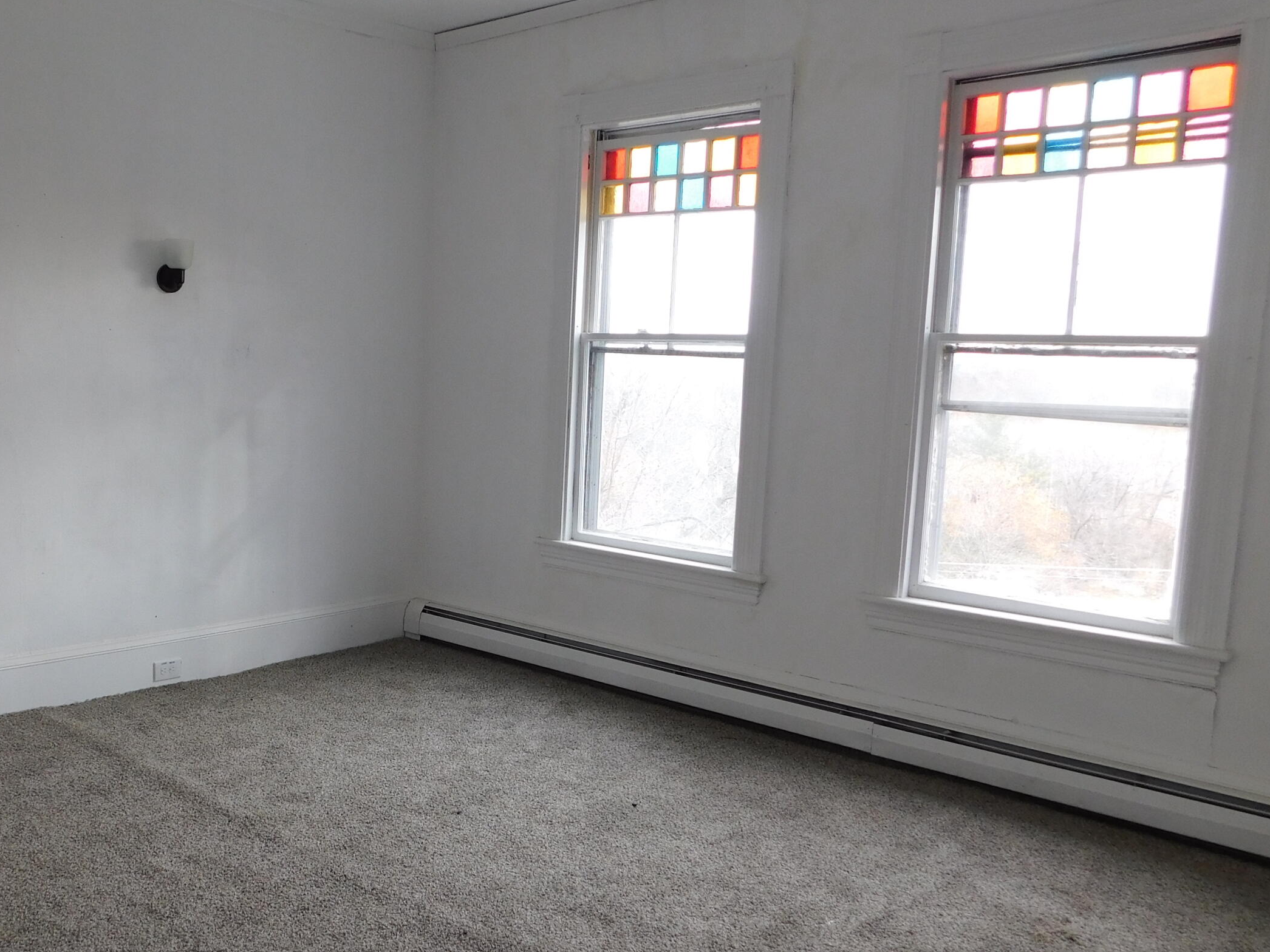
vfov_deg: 42.9
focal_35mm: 33
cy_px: 502
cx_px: 420
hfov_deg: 54.2
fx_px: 1211
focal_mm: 4
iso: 125
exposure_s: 1/50
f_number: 3
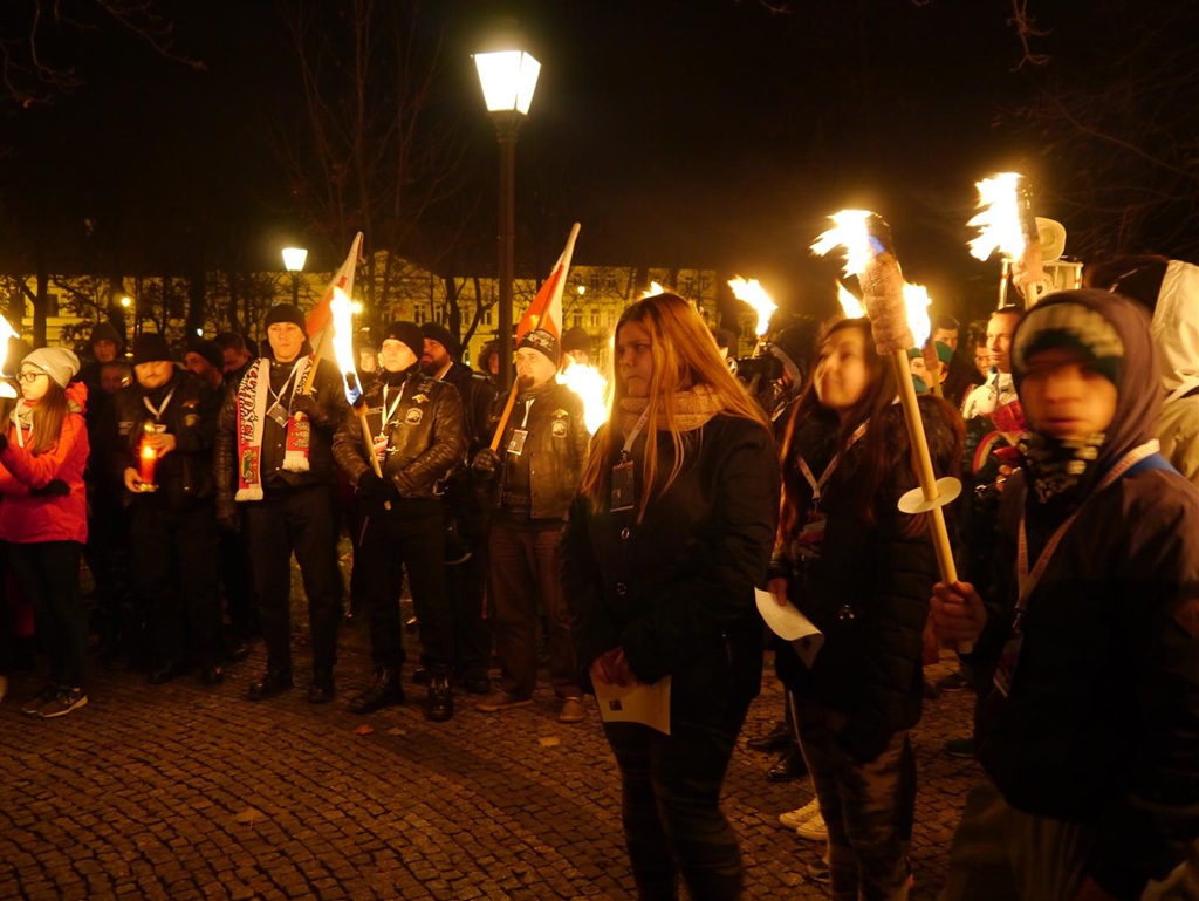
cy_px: 450
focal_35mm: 30
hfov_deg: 59.9
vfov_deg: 46.8
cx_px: 600
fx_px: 1040
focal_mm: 15
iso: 800
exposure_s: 1/6
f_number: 3.6
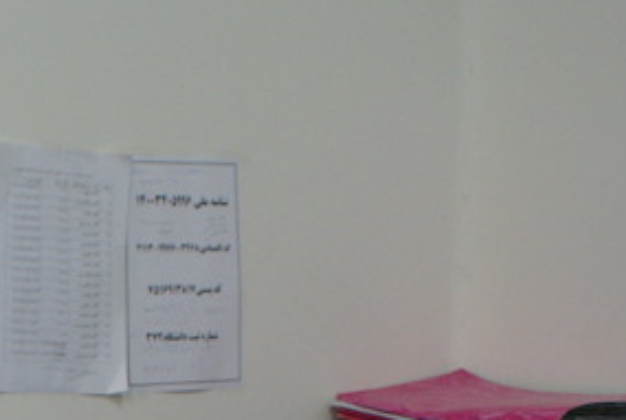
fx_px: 1776
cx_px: -308
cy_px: 699
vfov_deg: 12.5
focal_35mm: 102
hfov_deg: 17.9
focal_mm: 20
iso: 200
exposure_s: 1/40
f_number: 4
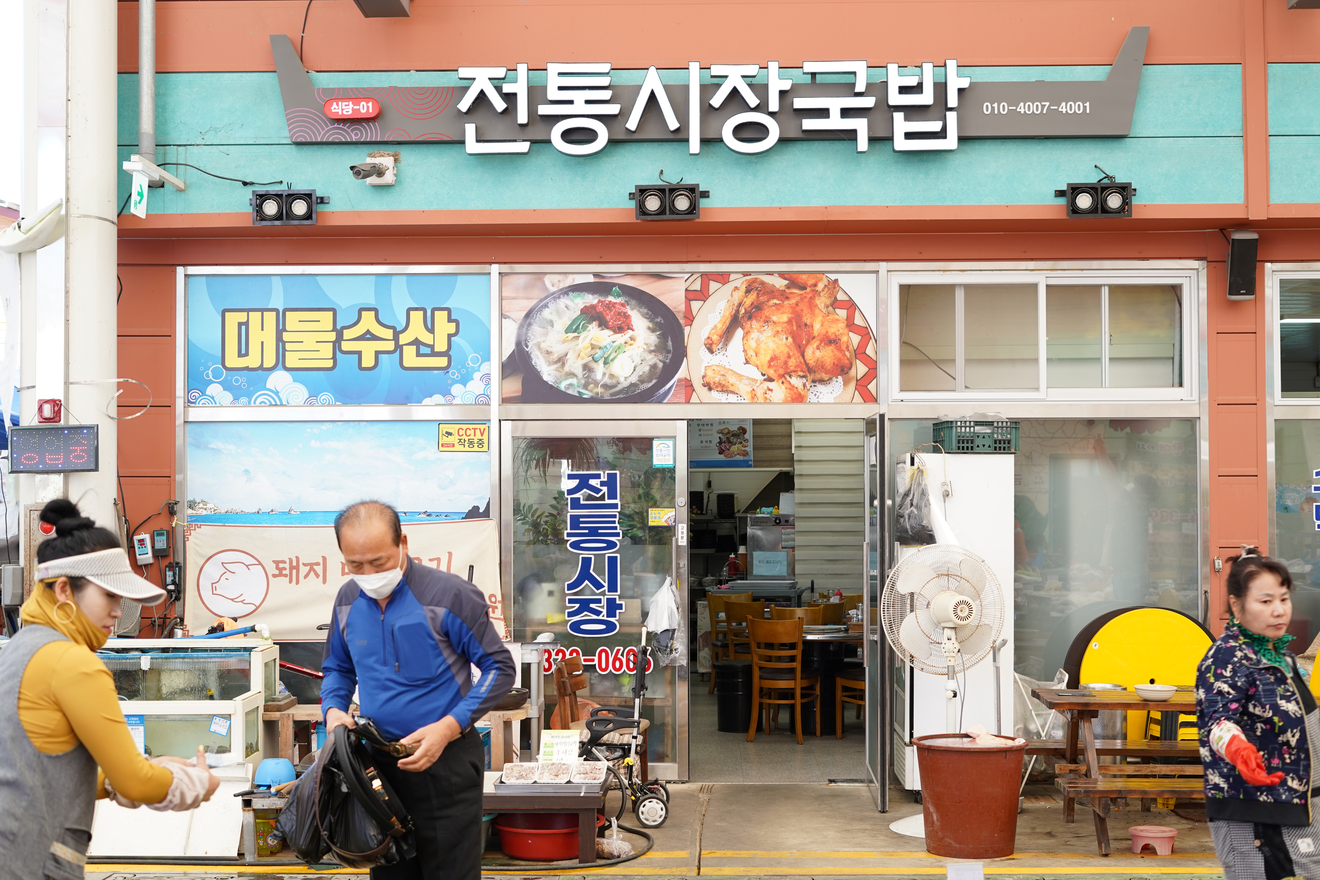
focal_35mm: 50
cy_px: 440
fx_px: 1833
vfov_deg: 27.0
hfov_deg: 39.6
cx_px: 660
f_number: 4
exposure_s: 1/125
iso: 320
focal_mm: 50
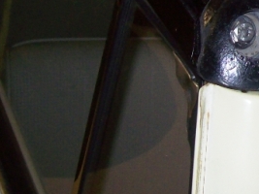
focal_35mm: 108
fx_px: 808
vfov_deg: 13.5
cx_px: 341
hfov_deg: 17.1
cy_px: 6
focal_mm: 6
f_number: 2.7
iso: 80
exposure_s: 1/64
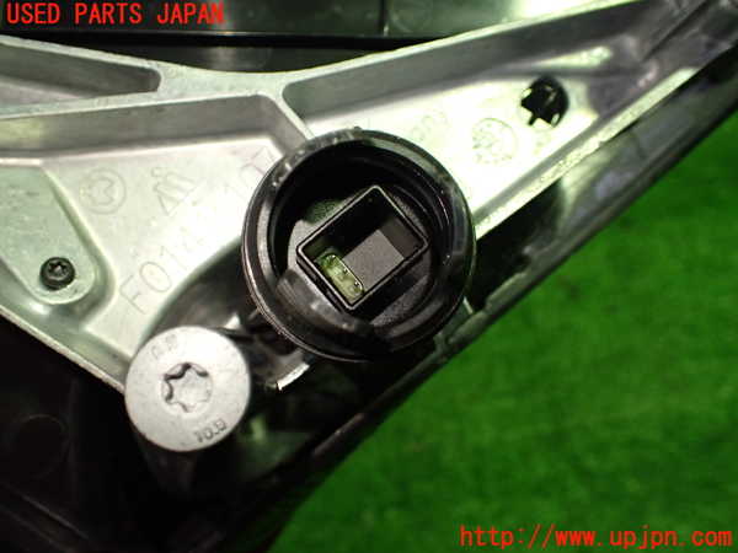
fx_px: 640
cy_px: 276
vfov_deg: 46.8
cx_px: 369
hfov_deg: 60.0
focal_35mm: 30
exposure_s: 1/125
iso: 500
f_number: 2.3
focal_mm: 5.4
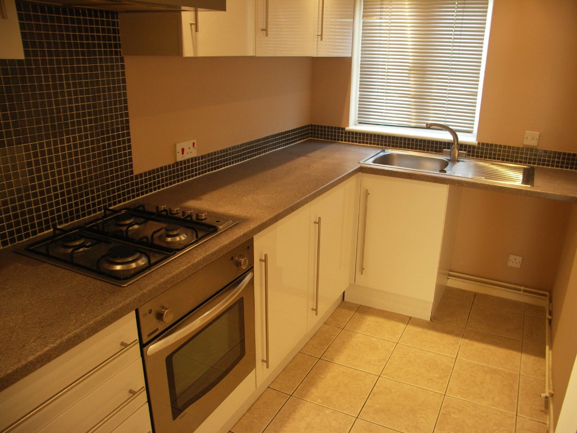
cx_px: 288
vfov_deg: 49.7
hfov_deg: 63.4
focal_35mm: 28
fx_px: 467
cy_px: 216
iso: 160
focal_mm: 7.2
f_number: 2.8
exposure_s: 1/50
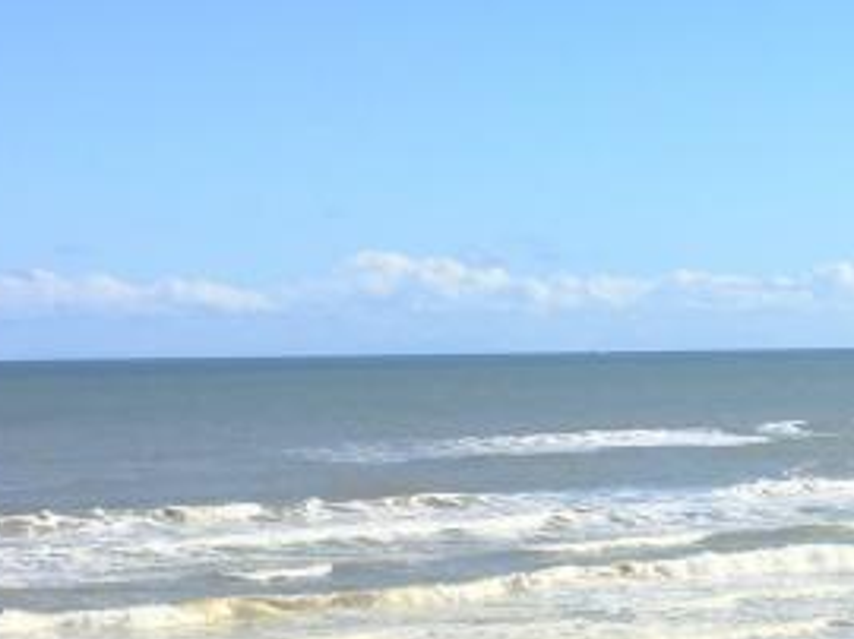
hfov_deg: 16.9
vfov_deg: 13.4
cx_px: 1117
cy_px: 497
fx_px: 2711
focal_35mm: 110
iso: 32
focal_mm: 4.15
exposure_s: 1/3049
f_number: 2.2
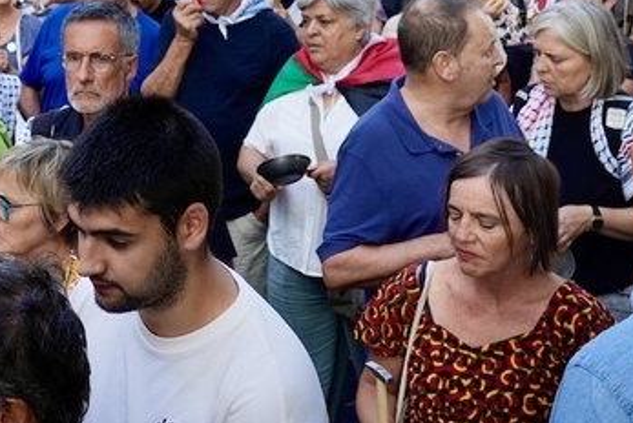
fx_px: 1707
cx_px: 166
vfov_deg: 13.7
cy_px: -86
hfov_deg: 20.9
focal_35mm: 97
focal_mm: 24
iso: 500
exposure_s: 1/320
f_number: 5
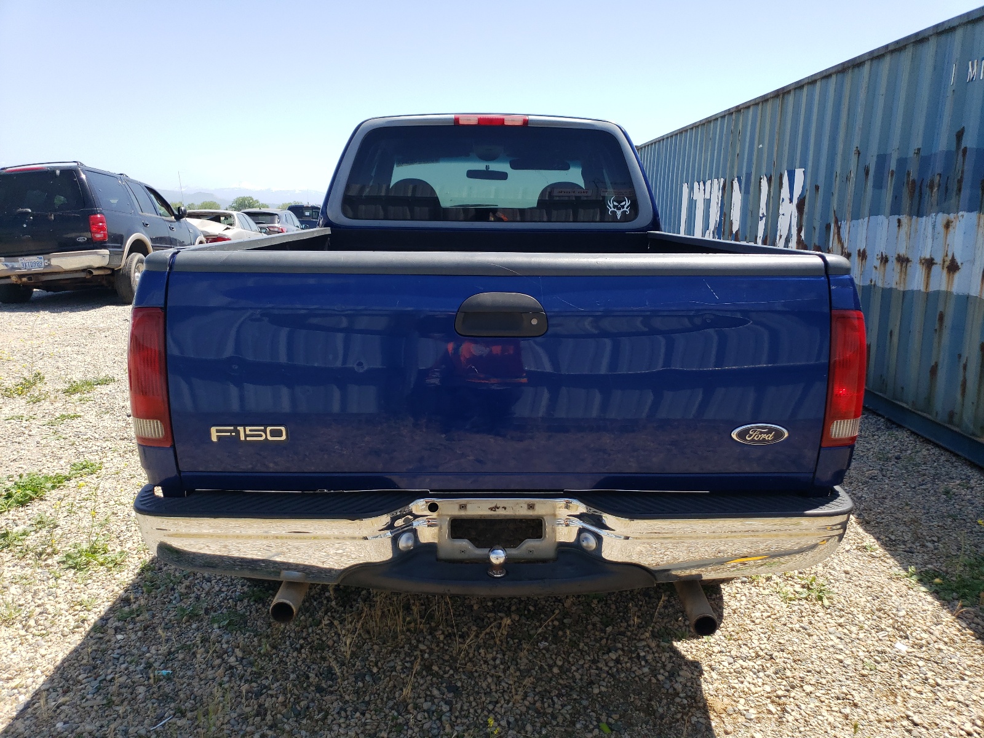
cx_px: 492
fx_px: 739
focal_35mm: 26
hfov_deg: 67.3
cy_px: 369
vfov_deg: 53.1
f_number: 1.5
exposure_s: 1/1667
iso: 50
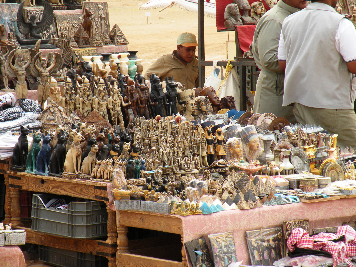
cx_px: 178
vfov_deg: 7.1
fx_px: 2139
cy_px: 134
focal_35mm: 208
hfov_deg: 9.5
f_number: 5.6
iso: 64
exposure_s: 1/128
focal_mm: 36.9
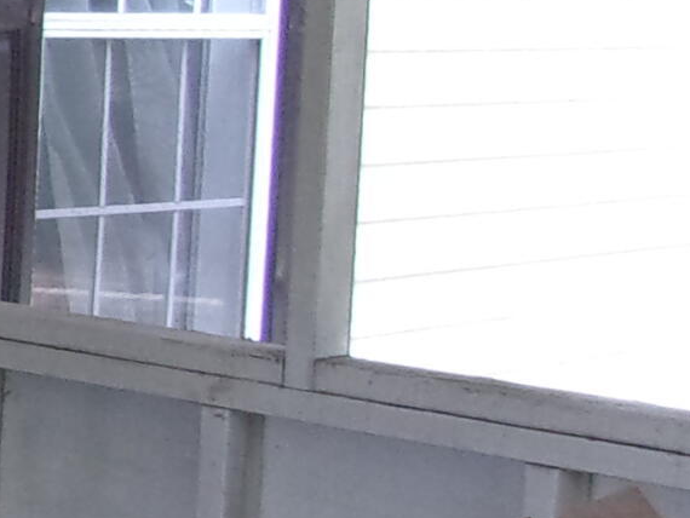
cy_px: 36
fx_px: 2832
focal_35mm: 142
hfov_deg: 11.9
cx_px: -830
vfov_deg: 10.4
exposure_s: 1/34
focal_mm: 4.9
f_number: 3
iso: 170
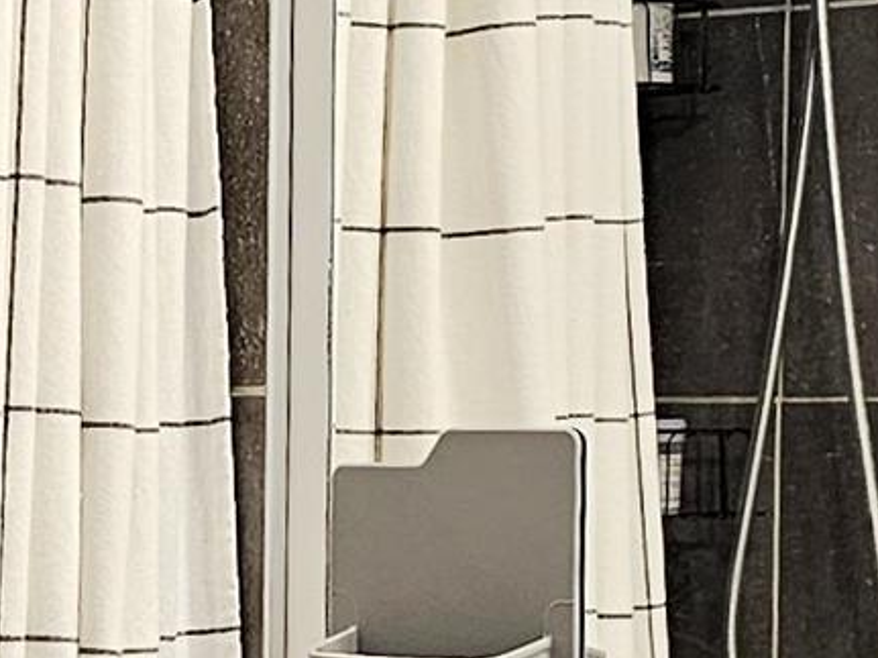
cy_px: 517
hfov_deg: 12.0
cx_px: 93
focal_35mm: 164
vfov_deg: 9.0
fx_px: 4159
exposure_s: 1/120
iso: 160
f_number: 1.7
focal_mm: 6.3
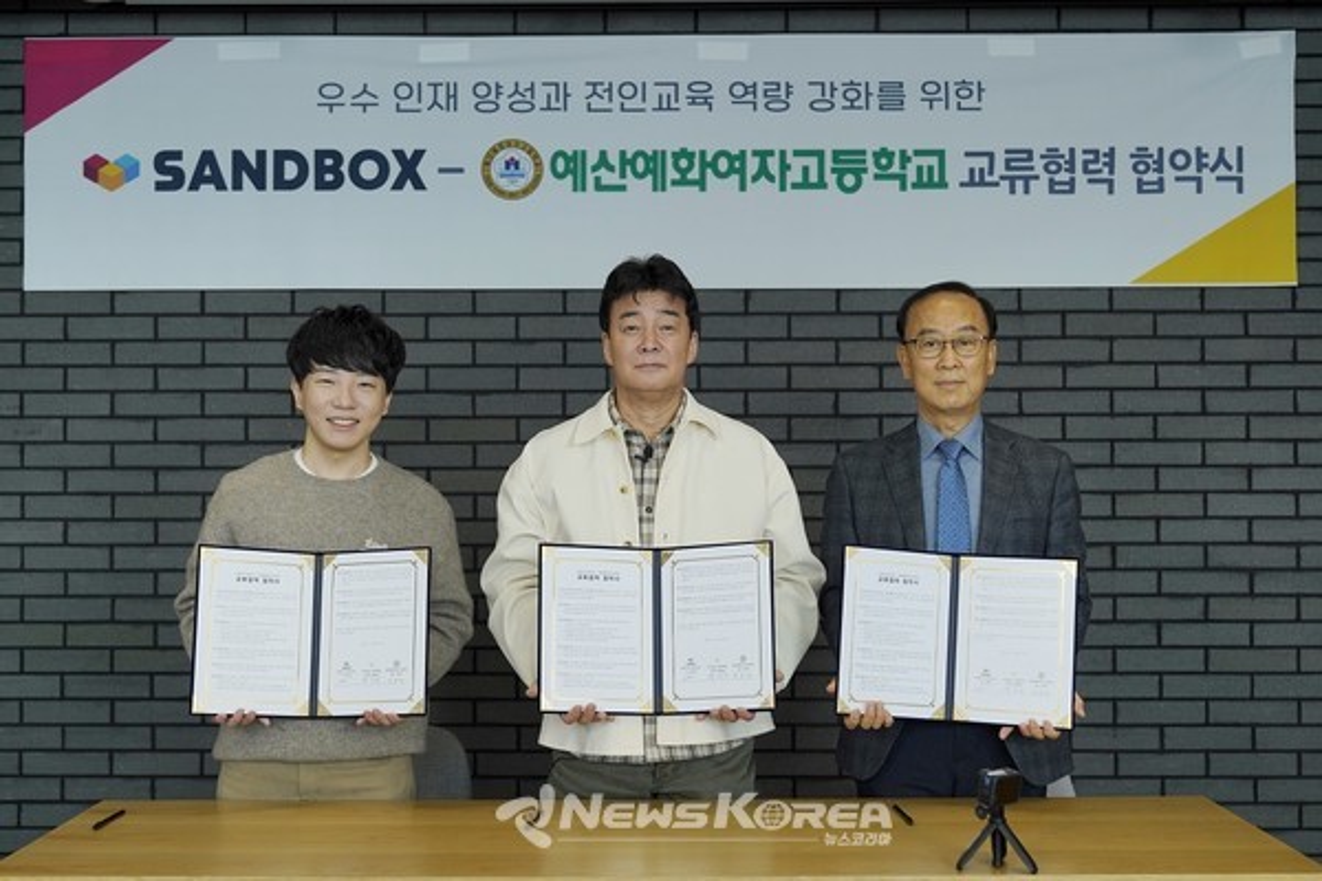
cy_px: 440
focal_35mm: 44
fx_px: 1616
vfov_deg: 30.5
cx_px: 661
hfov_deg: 44.5
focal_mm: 44
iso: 320
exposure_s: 1/200
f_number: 3.5
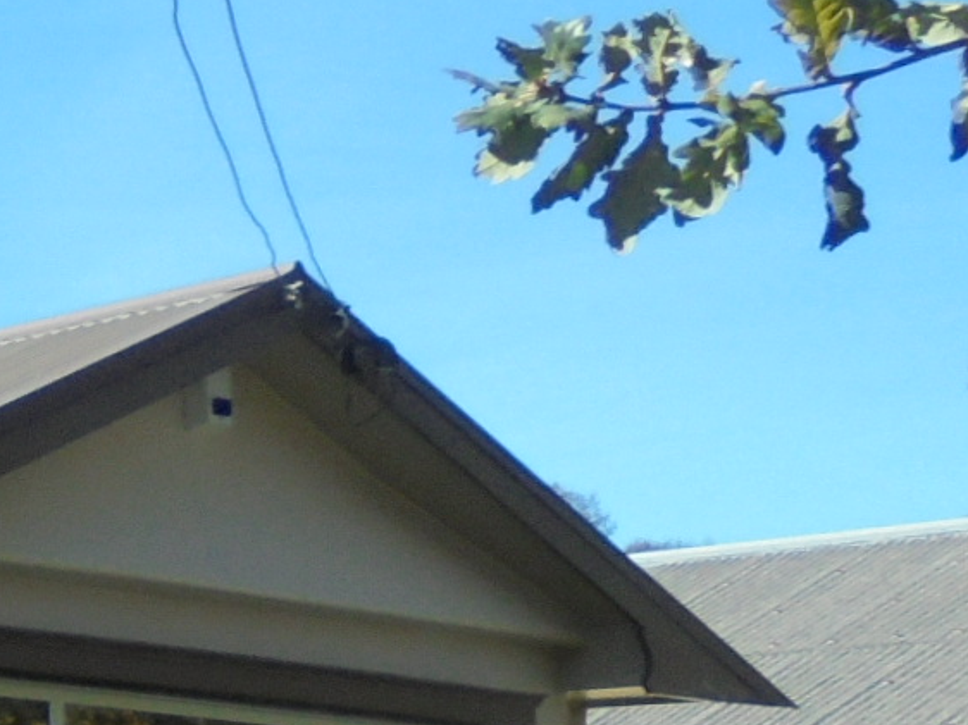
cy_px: 852
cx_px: -1001
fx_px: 3354
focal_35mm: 120
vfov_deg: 12.1
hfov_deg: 13.8
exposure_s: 1/640
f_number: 3.5
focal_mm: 4.6
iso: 100
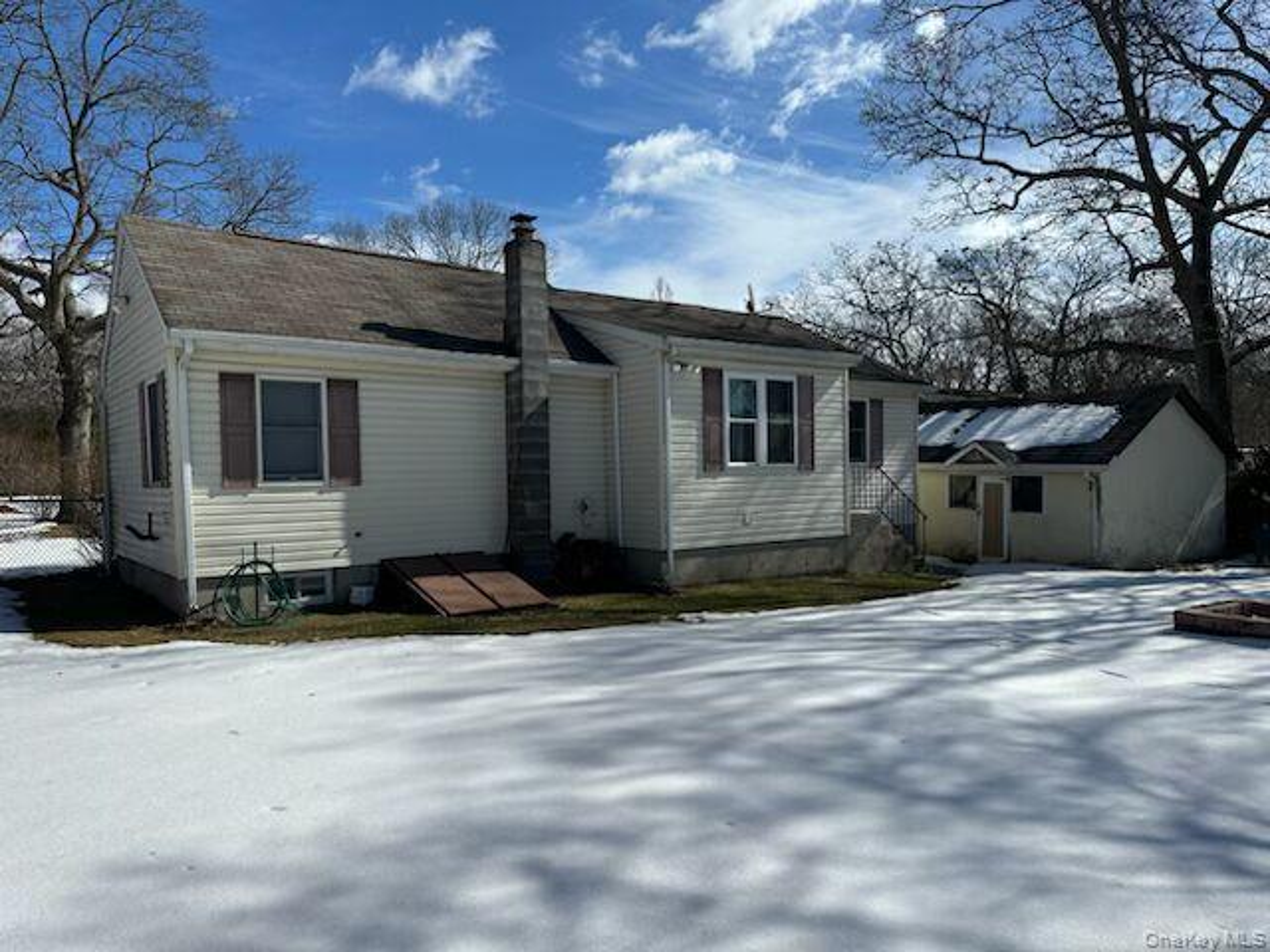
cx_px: 635
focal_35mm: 24
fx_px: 881
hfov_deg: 71.6
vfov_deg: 56.8
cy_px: 476
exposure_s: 1/8929
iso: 80
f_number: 1.78
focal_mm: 6.86
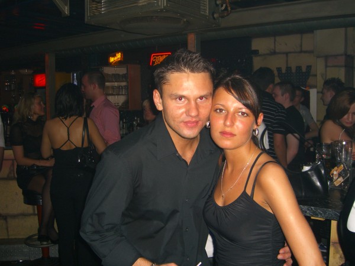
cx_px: 178
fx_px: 390
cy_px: 133
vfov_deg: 37.7
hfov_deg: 49.0
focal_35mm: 38
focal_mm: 7.9
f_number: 2.8
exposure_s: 1/60
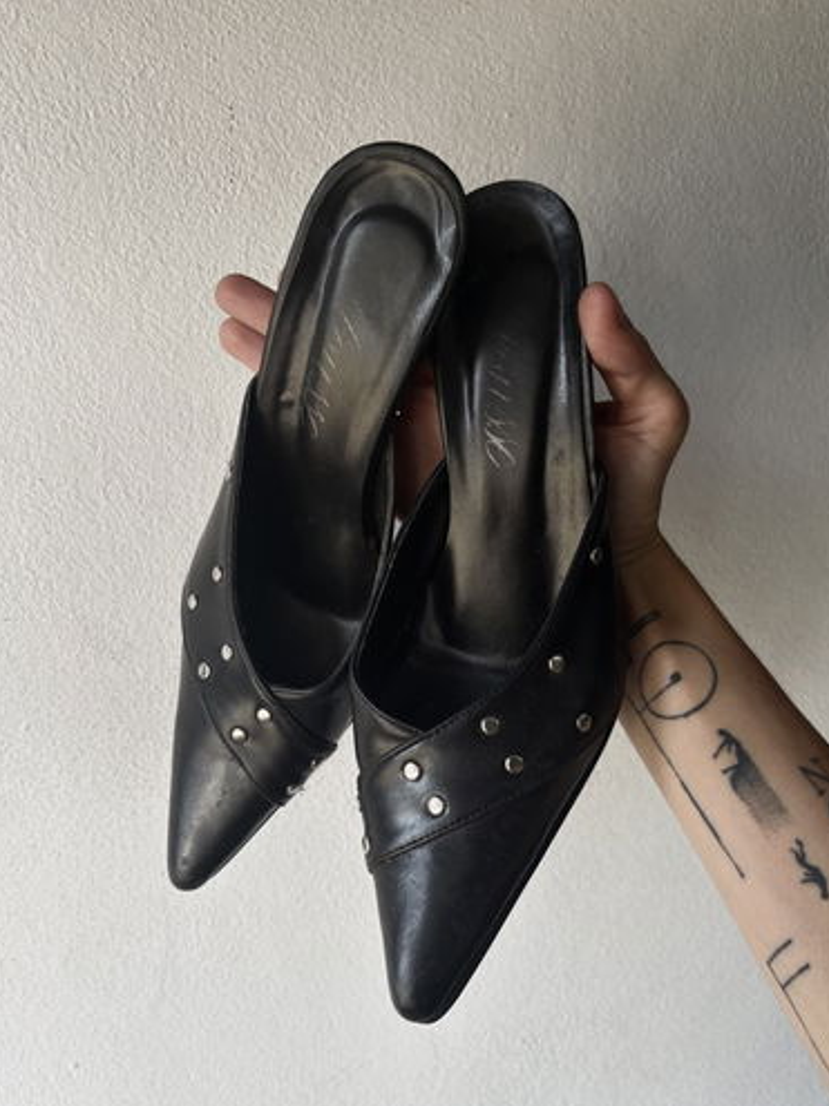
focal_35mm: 28
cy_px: 555
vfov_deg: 63.5
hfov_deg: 49.7
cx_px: 398
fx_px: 894
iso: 64
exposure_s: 1/100
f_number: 1.6
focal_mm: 5.96
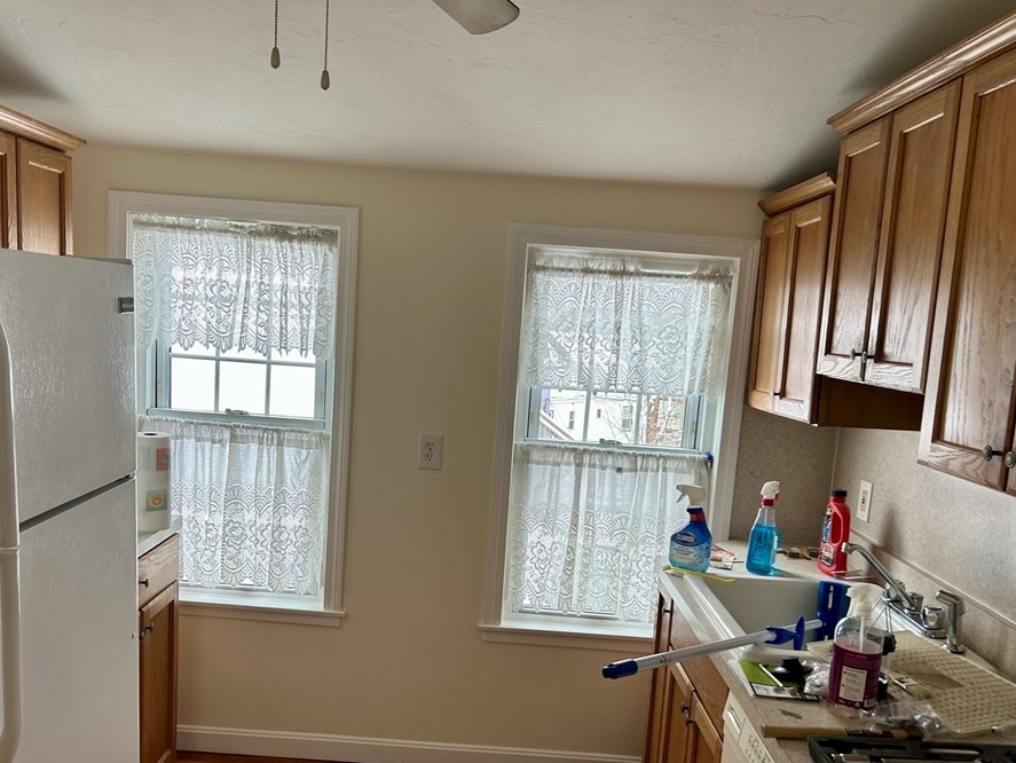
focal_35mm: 30
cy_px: 438
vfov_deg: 46.7
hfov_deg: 59.9
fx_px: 881
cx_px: 482
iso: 40
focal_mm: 5.7
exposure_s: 1/121
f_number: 1.5
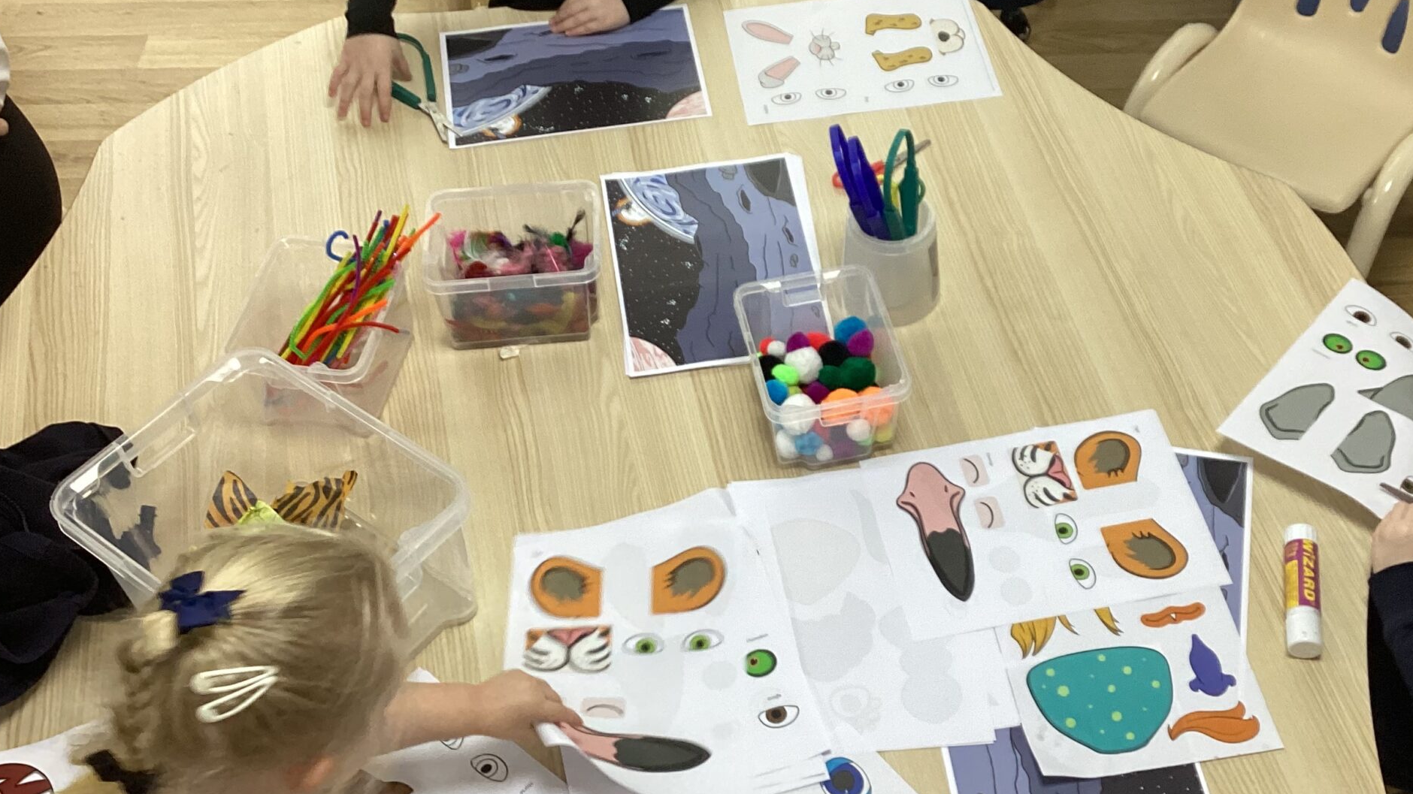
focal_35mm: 46
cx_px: 831
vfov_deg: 26.0
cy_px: 400
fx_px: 1723
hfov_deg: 44.4
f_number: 2.4
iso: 100
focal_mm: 3.3
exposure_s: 1/50
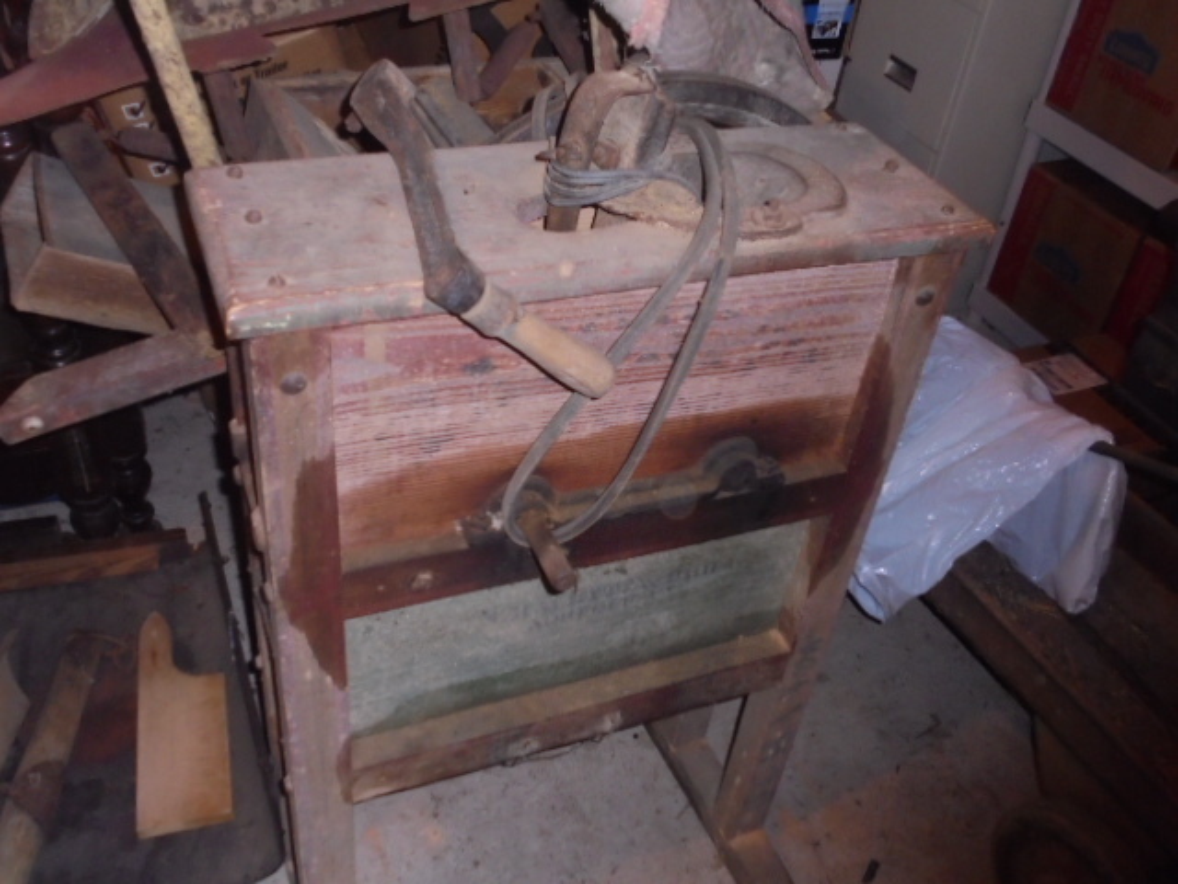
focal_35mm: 34
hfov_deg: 54.0
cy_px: 442
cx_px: 589
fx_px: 1157
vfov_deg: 41.8
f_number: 4
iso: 400
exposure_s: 1/40
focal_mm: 6.1
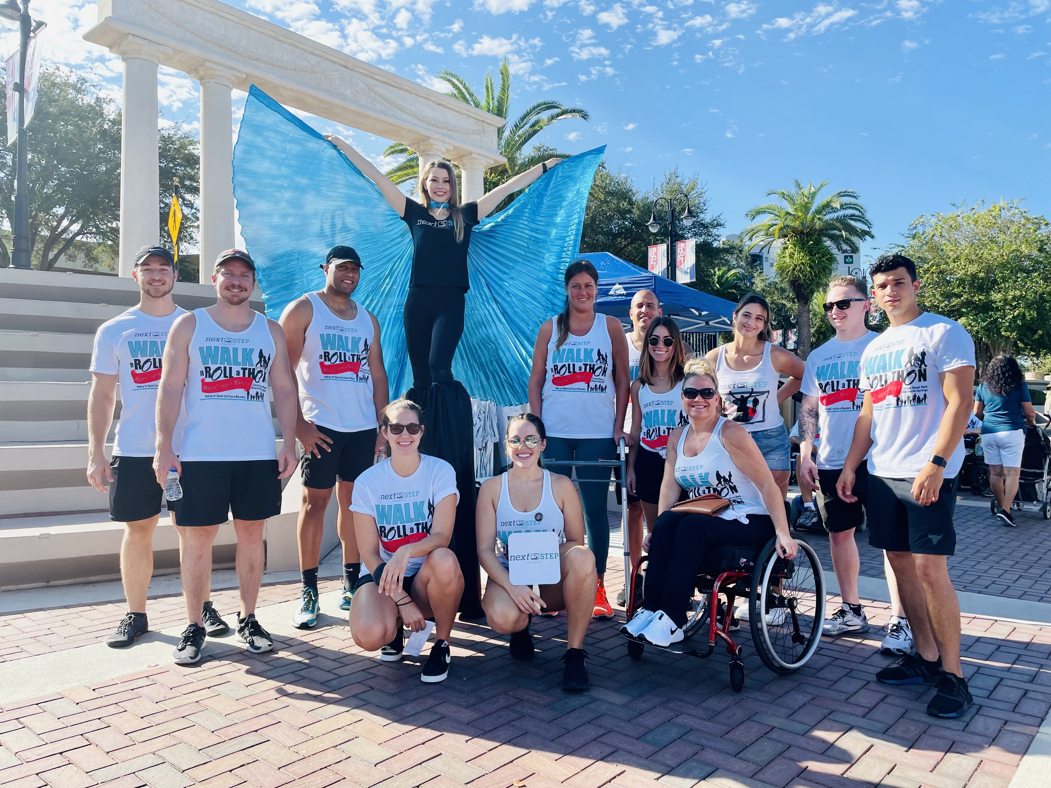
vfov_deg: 53.1
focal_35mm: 26
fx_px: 789
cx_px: 526
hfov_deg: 67.3
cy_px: 394
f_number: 1.6
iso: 32
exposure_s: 1/1247
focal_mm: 4.2
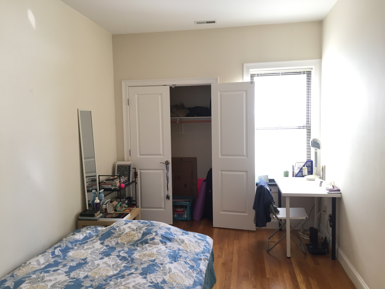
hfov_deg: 61.7
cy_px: 144
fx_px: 323
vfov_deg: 48.2
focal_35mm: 29
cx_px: 192
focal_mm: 4.15
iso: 32
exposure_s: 1/30
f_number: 2.2
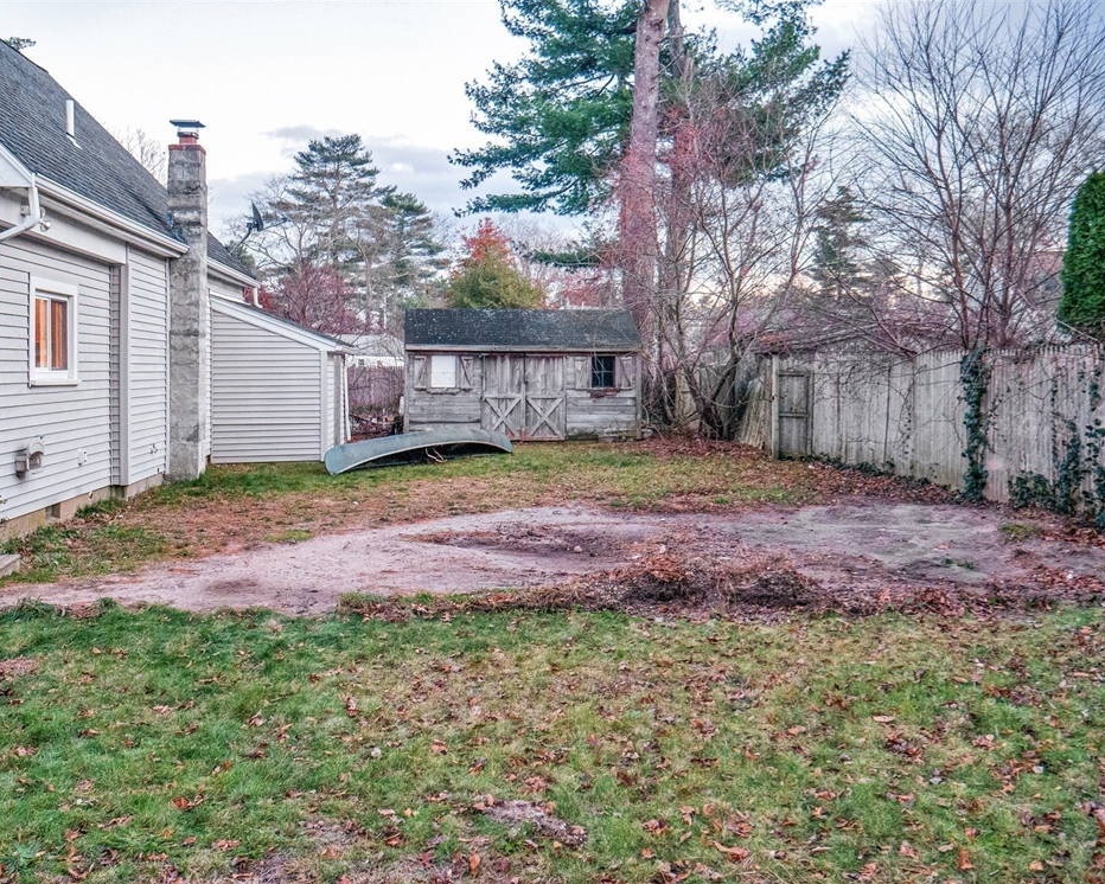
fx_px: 981
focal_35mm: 30
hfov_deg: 58.7
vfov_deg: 48.5
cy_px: 454
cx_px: 522
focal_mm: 14
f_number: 3.5
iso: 1250
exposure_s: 1/60
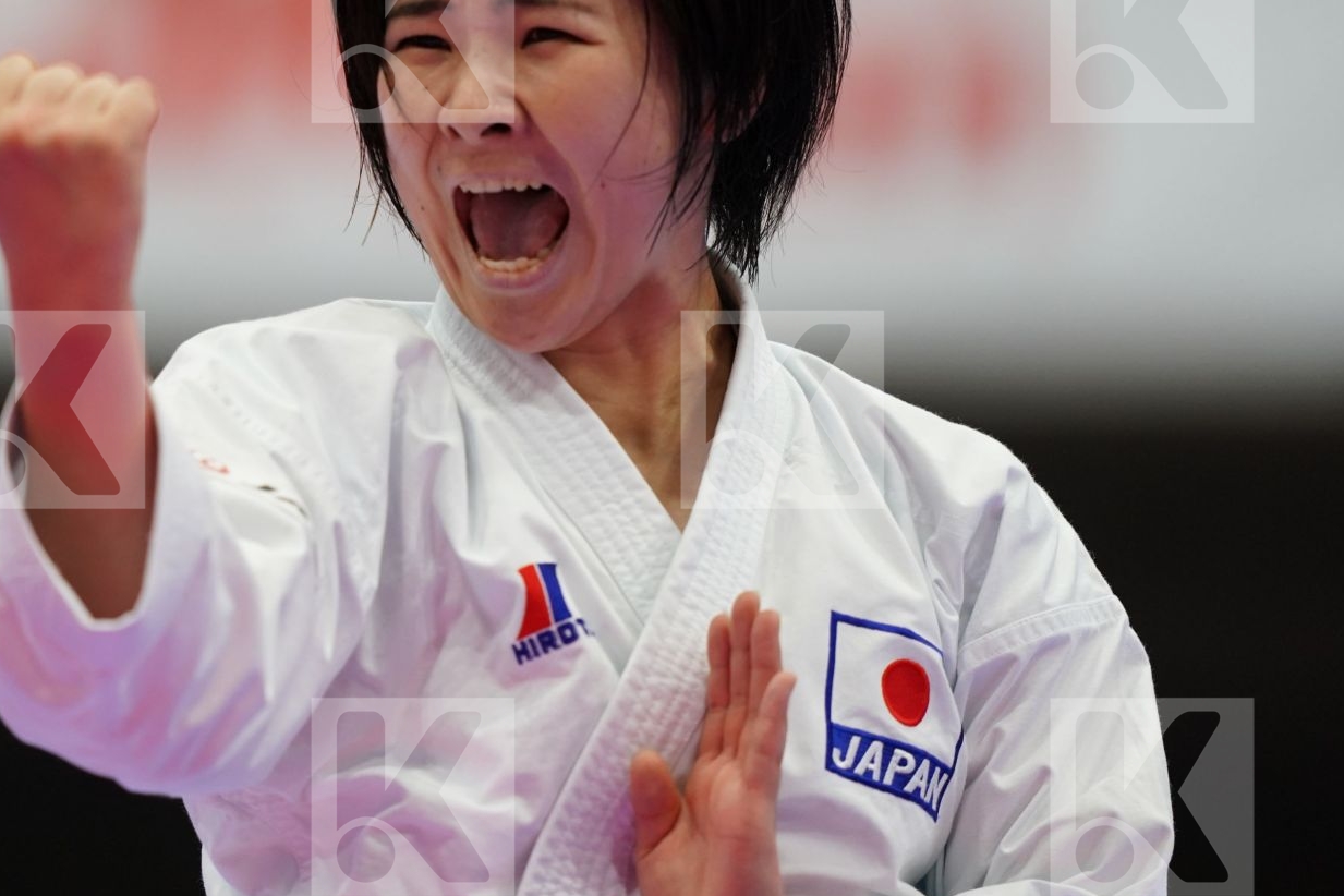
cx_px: 413
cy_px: 410
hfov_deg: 3.5
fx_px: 21801
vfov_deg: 2.4
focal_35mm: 584
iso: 2000
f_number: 2.8
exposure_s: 1/500
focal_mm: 400
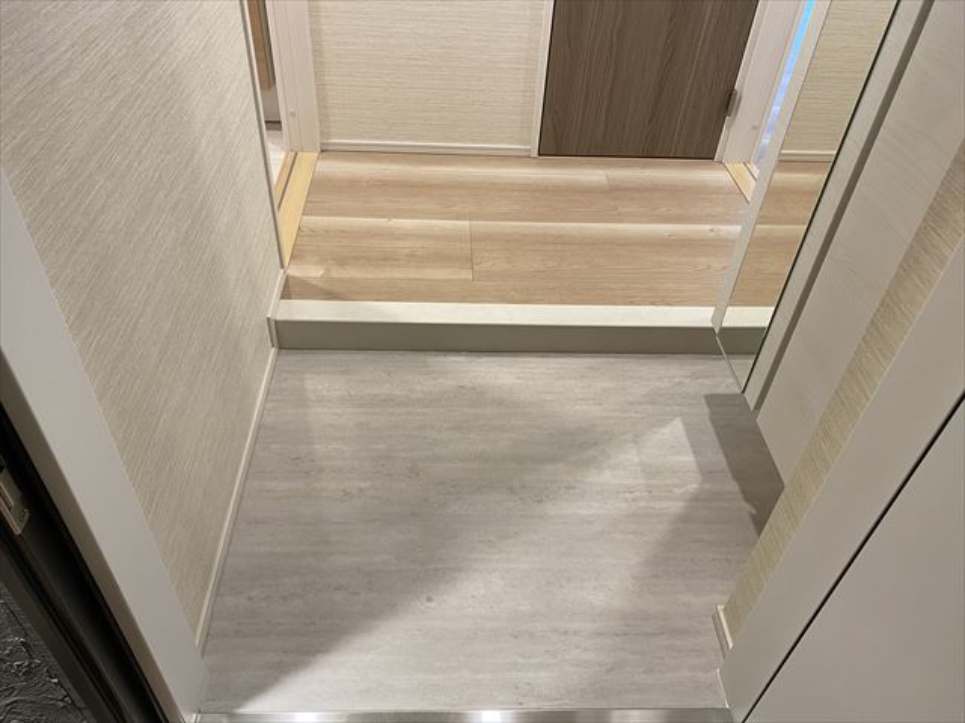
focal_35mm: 26
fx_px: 725
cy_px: 362
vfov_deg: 53.1
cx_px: 482
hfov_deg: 67.3
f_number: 1.8
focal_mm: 4.25
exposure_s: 1/50
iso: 100
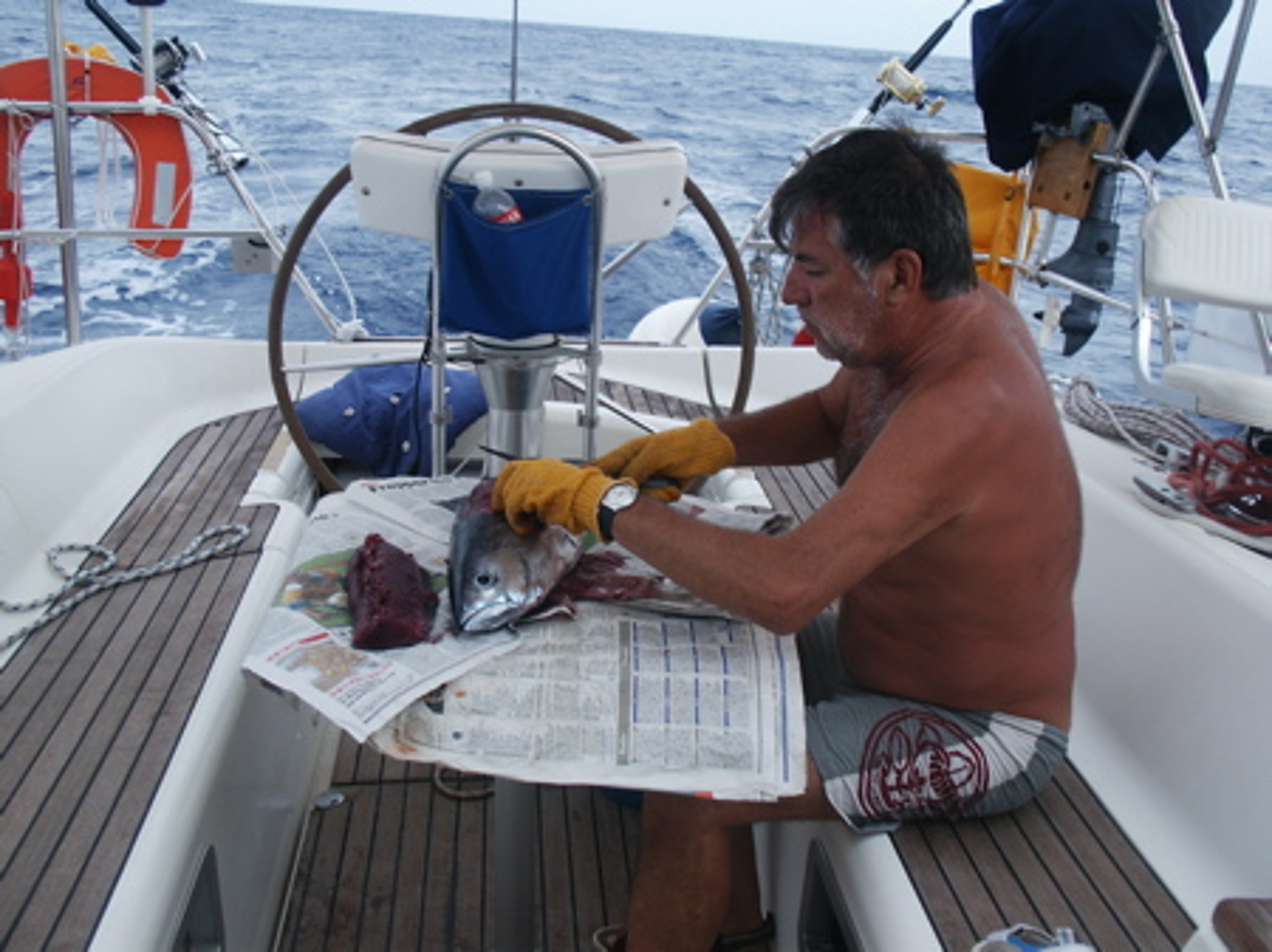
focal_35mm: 35
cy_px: 476
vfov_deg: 40.7
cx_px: 636
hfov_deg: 52.7
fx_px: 1285
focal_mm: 7.18
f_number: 3
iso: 64
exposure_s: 1/60
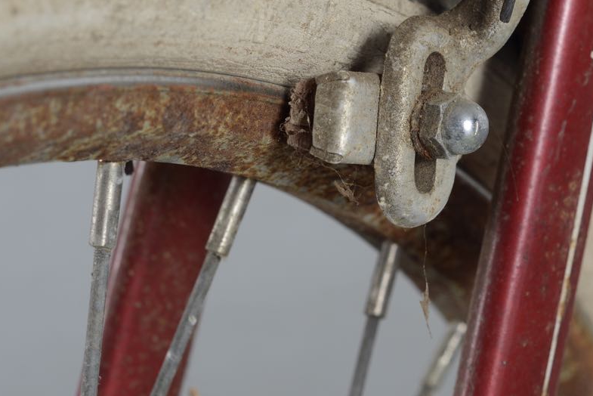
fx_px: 2010
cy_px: 113
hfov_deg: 16.7
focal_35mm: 122
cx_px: 419
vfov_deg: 11.2
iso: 100
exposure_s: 1/125
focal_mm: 50
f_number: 5.6
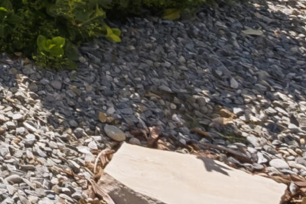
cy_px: -398
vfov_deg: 9.9
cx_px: -559
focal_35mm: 106
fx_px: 901
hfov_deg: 12.0
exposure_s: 1/1000
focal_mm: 16
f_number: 9
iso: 250
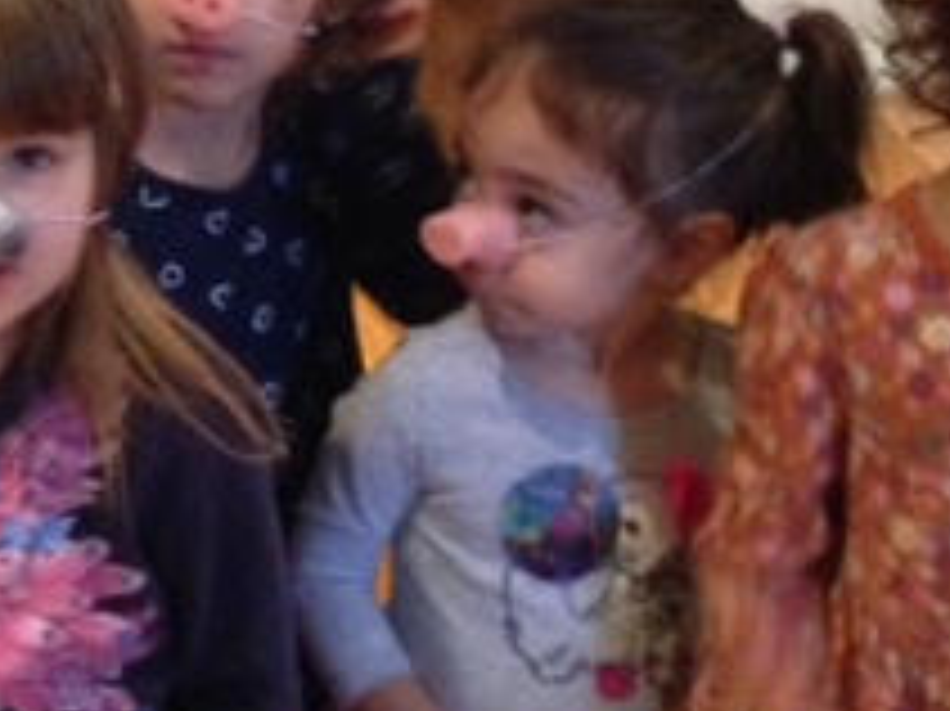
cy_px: 346
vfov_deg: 14.8
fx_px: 2743
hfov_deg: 19.1
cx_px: -23
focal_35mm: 100
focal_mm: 4.12
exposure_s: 1/15
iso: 640
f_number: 2.4
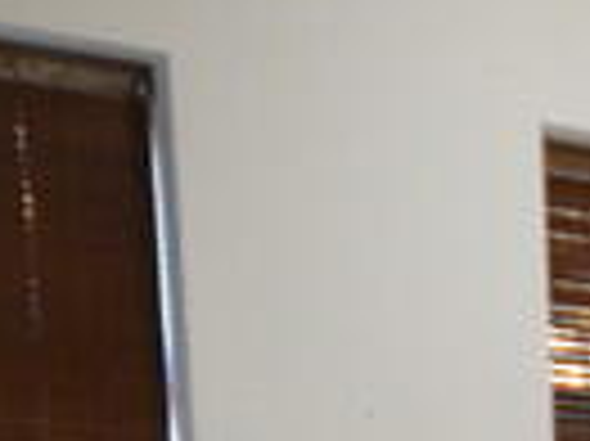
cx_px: 1058
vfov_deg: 10.7
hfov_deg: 15.1
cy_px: 1127
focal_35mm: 113
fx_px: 1924
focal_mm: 10
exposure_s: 1/60
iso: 1250
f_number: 4
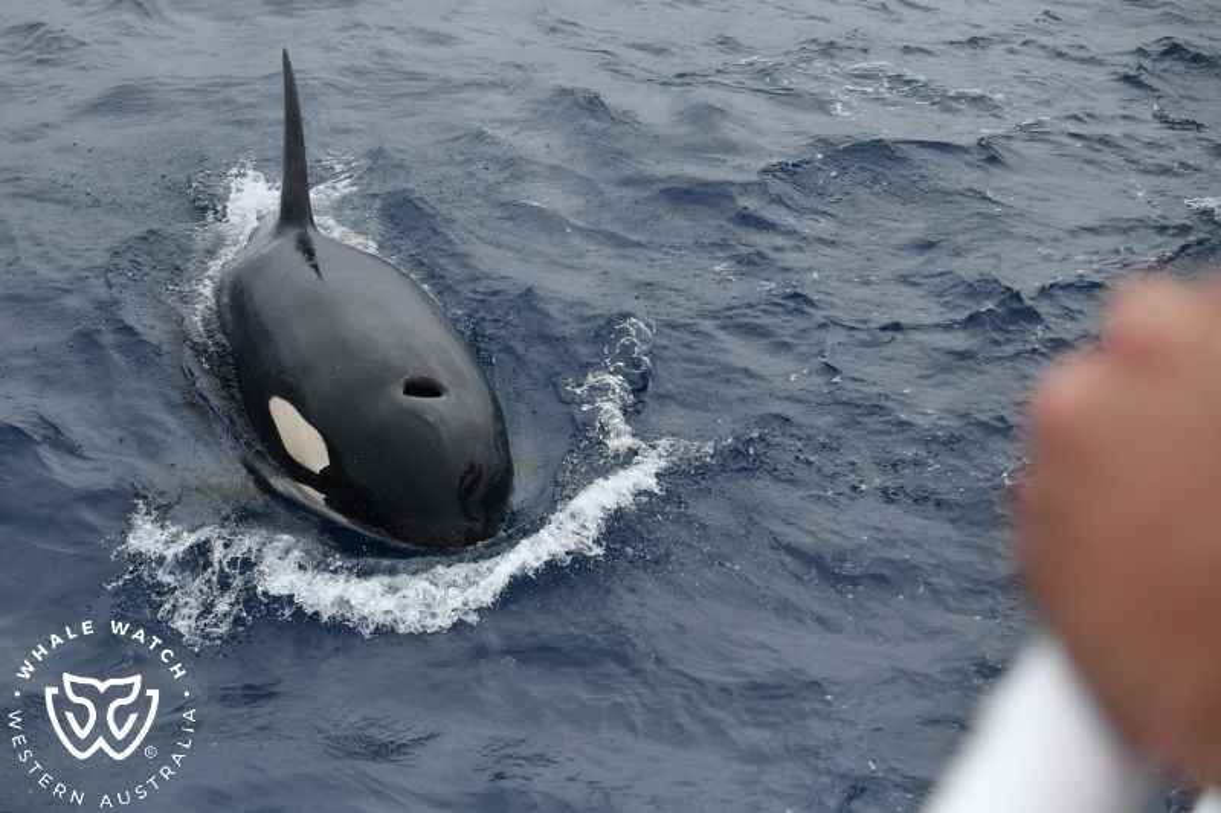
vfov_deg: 22.6
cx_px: 610
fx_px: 2034
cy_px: 406
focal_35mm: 60
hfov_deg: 33.4
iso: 1100
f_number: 5.6
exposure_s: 1/8000
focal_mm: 60
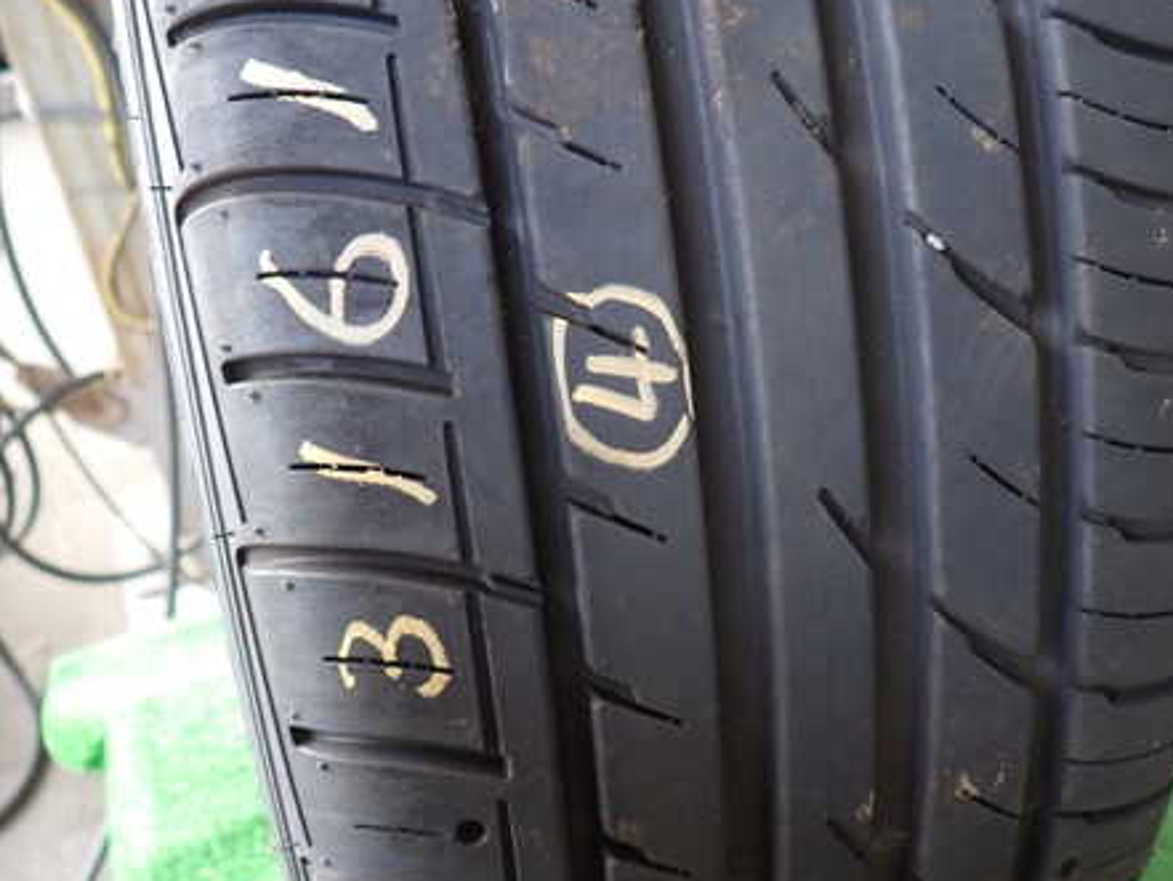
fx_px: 1152
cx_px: 625
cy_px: 423
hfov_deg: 53.9
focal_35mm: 34
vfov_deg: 41.8
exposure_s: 1/50
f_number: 2
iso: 200
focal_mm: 4.5
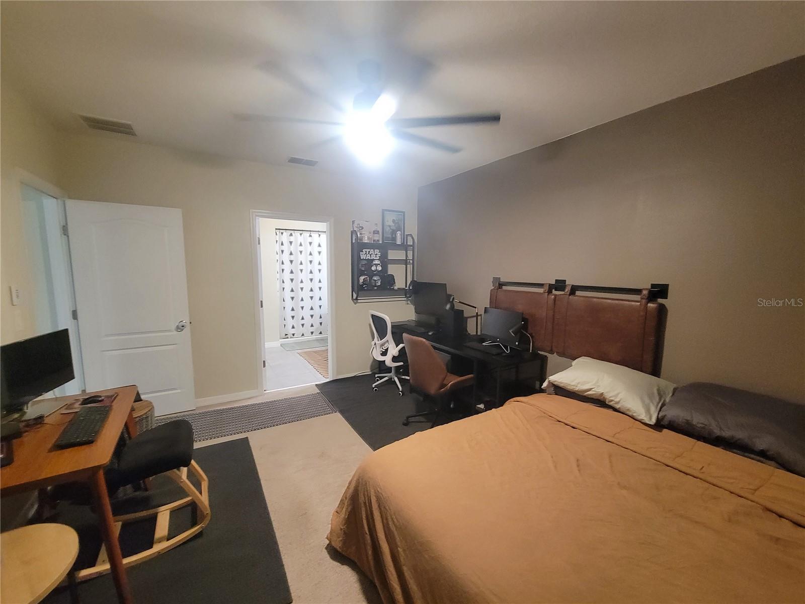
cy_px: 302
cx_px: 402
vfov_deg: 89.9
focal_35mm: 13
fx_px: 302
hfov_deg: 106.2
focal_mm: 2.2
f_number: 2.2
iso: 1000
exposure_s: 1/24
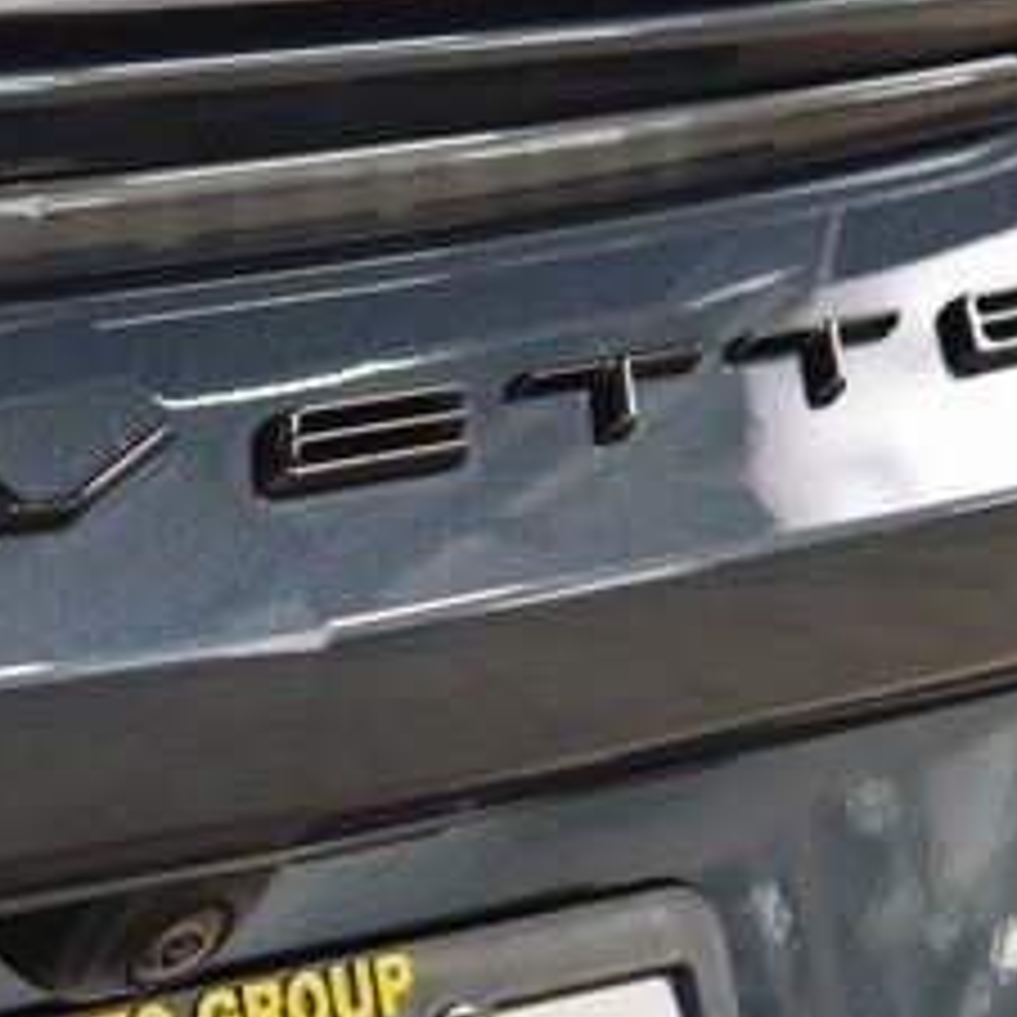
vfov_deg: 9.3
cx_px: -162
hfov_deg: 9.2
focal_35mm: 188
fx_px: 6249
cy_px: 650
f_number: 6.3
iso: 900
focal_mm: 52
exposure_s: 1/15
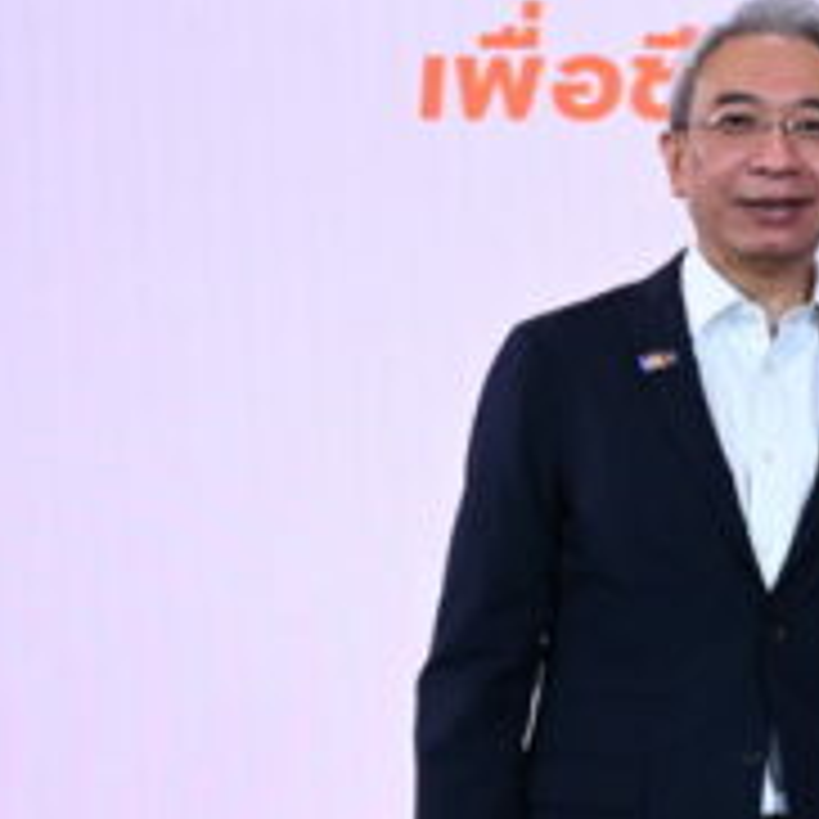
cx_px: 1390
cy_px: 212
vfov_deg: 18.2
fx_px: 2537
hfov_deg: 16.0
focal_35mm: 95
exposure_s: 1/200
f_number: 4
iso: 400
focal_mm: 26.5
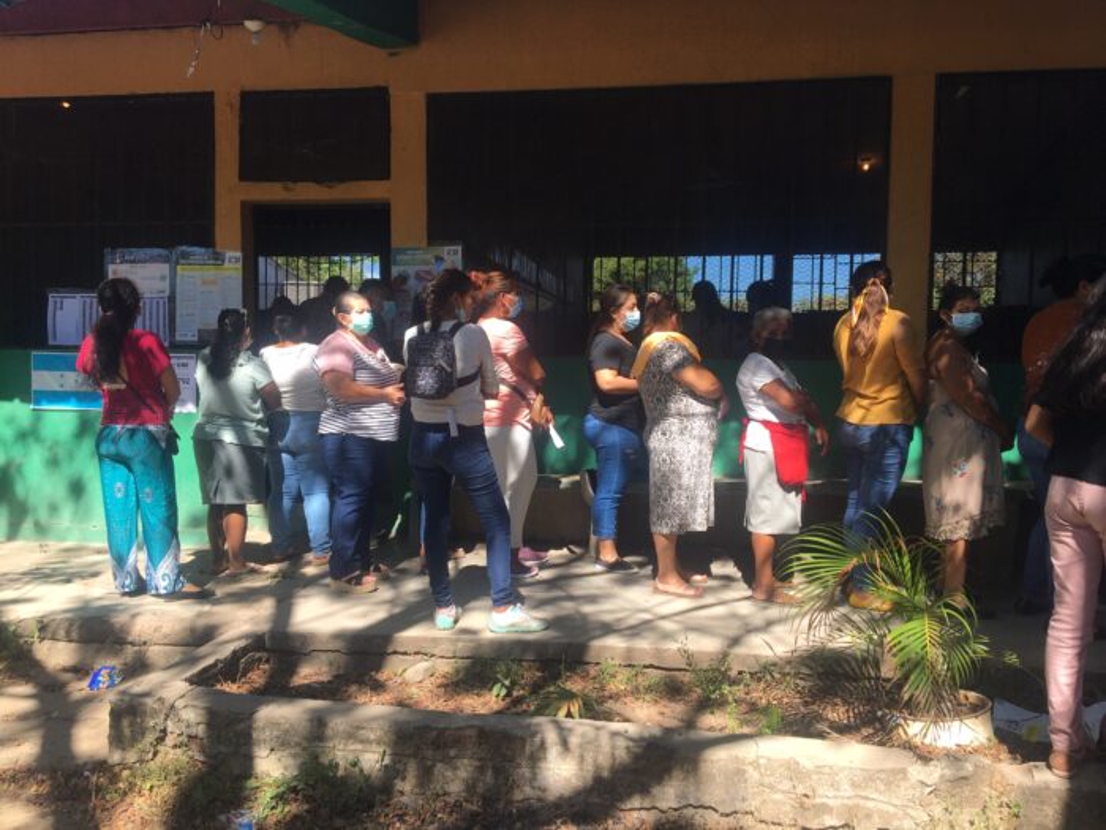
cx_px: 553
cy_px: 415
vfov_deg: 48.2
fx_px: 927
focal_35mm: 29
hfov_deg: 61.7
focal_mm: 4.15
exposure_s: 1/591
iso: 25
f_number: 2.2
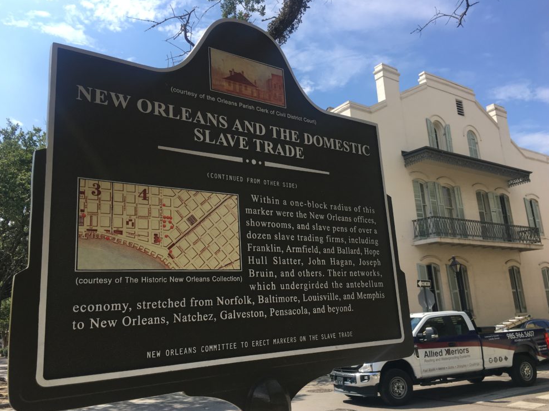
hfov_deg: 60.0
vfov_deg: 46.8
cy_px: 209
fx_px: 476
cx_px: 281
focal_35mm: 30
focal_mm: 4.15
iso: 25
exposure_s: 1/962
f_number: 2.2
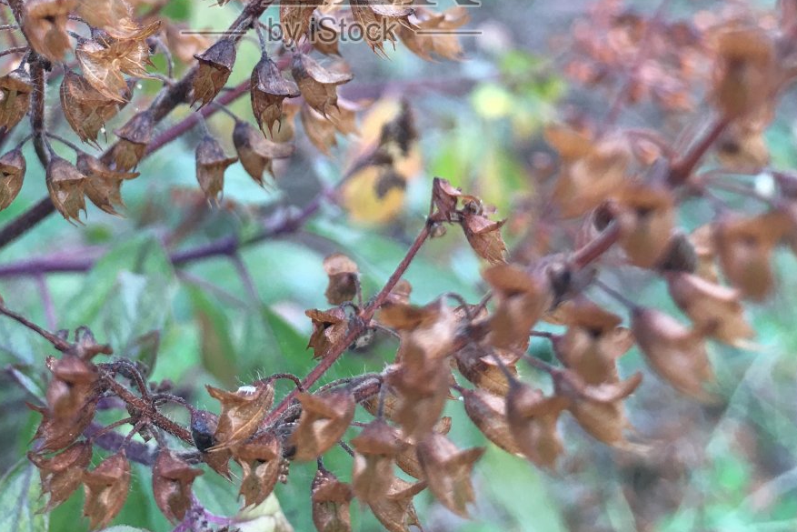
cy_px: -12
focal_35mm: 55
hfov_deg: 36.1
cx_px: 331
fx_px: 1218
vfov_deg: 23.5
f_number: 2.2
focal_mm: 4.15
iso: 25
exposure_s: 1/33
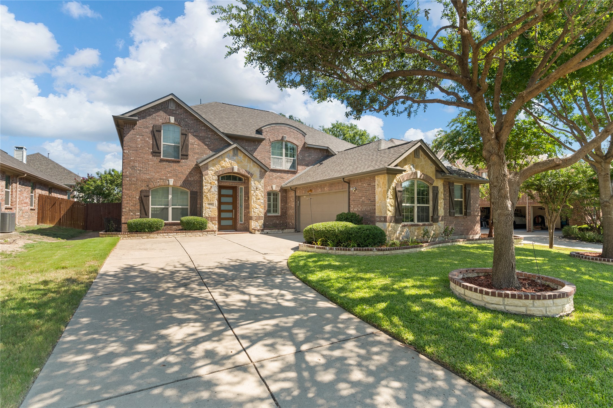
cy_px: 204
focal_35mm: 17
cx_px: 306
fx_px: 289
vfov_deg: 70.4
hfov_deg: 93.3
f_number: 8
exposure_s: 1/20
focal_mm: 17
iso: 400
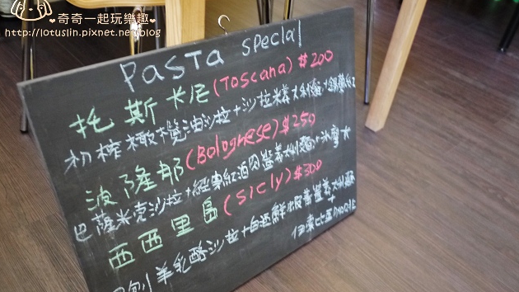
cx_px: 261
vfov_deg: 37.6
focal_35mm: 31
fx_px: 427
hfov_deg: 62.6
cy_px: 177
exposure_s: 1/20
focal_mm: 14
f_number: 2.5
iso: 800
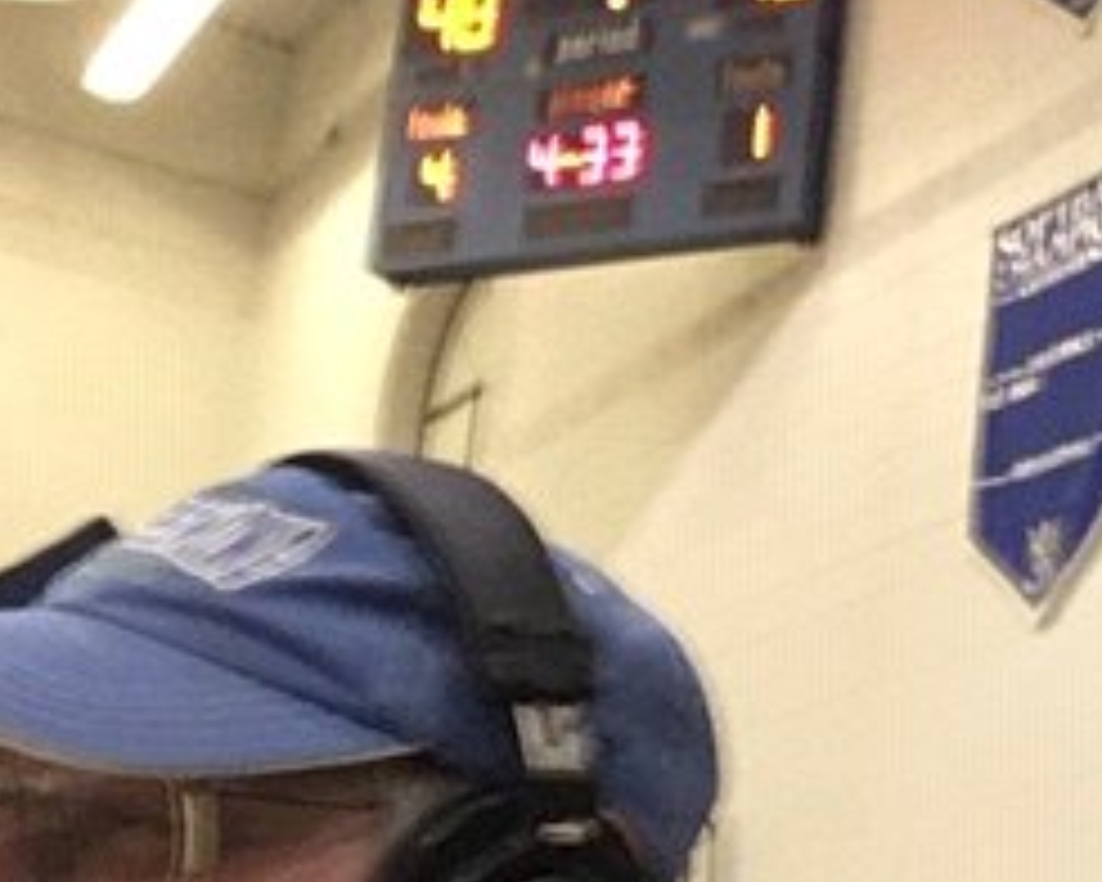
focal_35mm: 79
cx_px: 1273
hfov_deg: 22.5
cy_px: 666
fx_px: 2577
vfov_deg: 19.3
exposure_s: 1/30
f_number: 2.4
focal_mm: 2.15
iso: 250
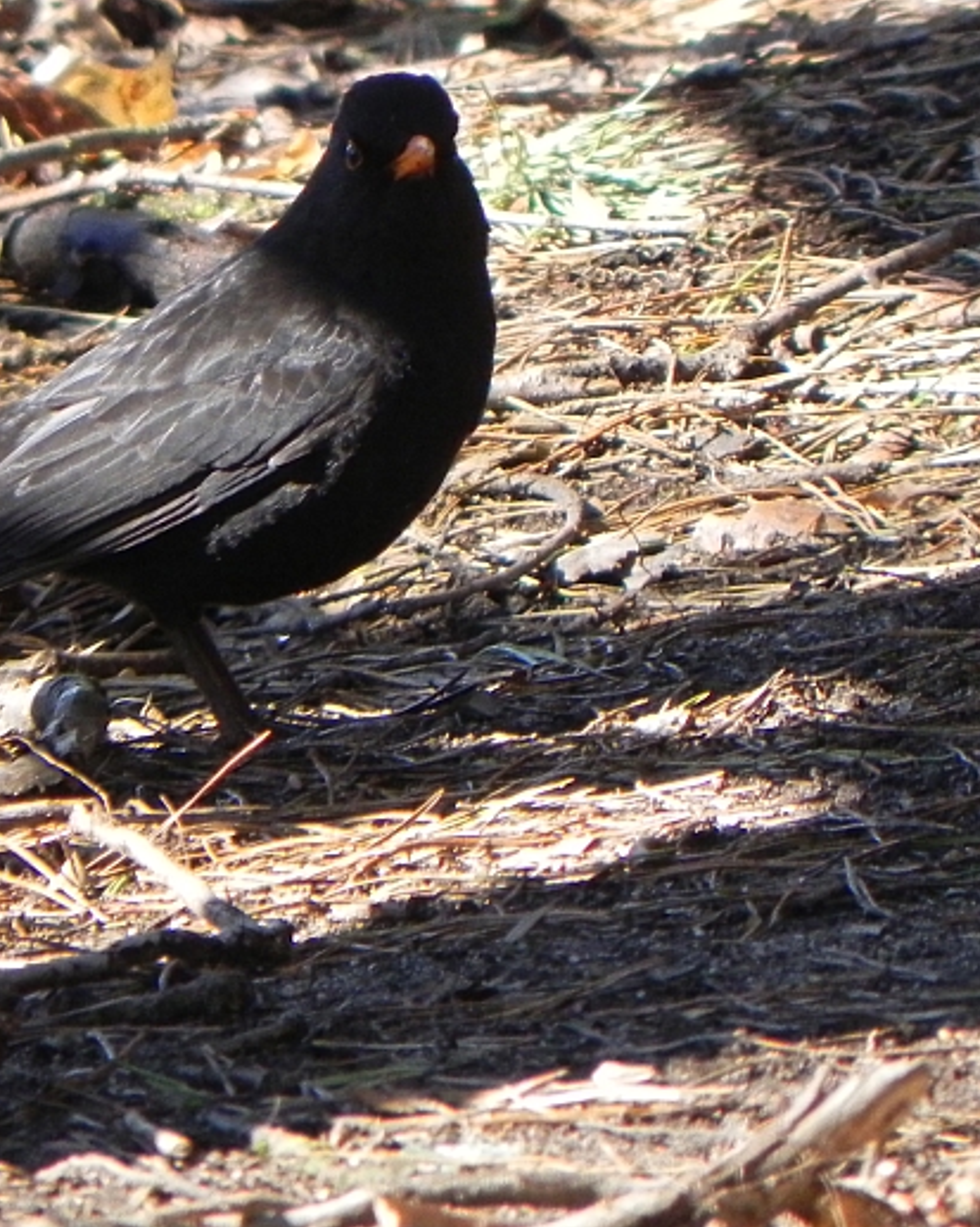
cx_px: 411
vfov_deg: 1.5
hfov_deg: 1.2
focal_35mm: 1312
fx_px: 47609
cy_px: 320
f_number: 5
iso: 400
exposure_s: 1/443
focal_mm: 120
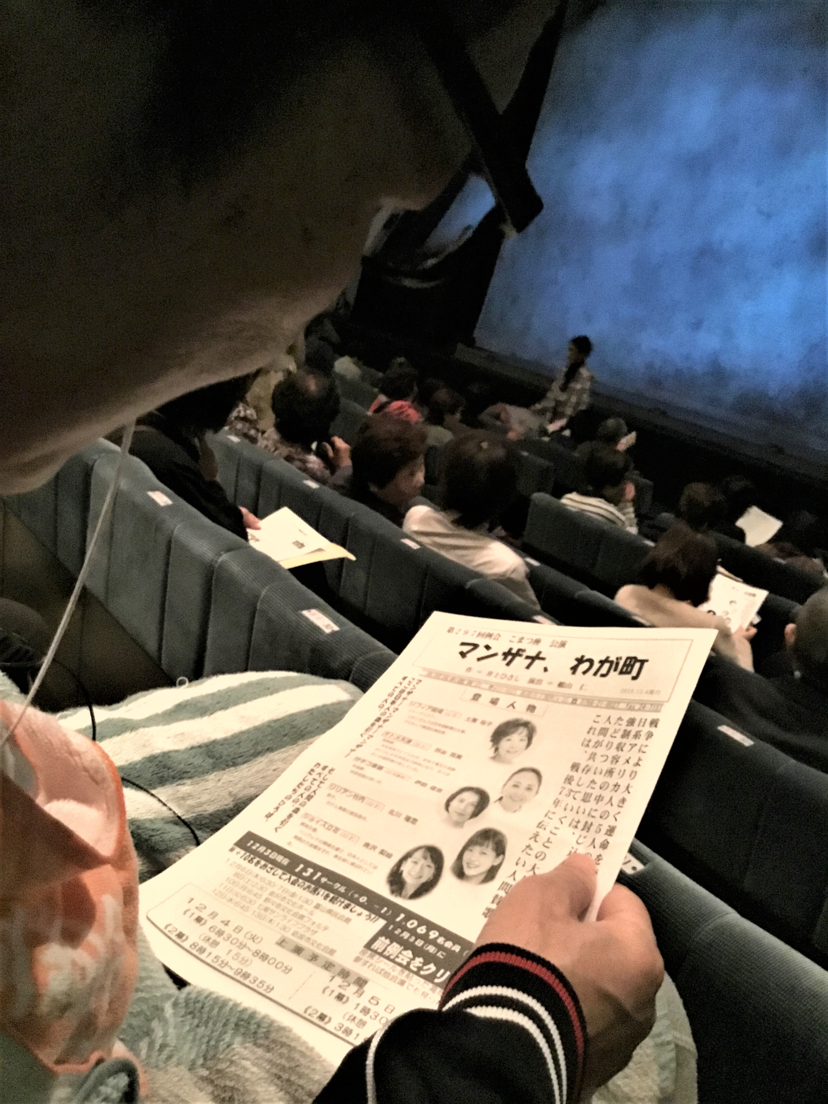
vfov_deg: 58.4
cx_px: 414
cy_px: 552
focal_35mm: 31
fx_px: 989
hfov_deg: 45.4
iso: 800
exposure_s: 1/15
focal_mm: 3.3
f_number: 2.4
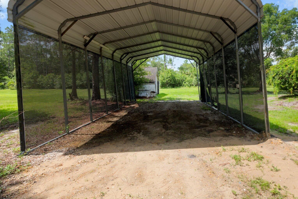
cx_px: 187
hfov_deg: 82.3
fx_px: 166
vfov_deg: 61.5
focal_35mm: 20
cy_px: 82
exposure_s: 1/320
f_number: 7.1
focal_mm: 10
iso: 100
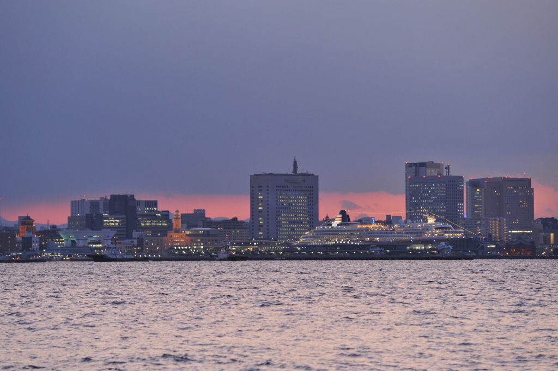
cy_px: 186
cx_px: 279
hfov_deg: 10.3
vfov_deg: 6.9
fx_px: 3097
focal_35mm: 200
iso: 1250
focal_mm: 200
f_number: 5.6
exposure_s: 1/30
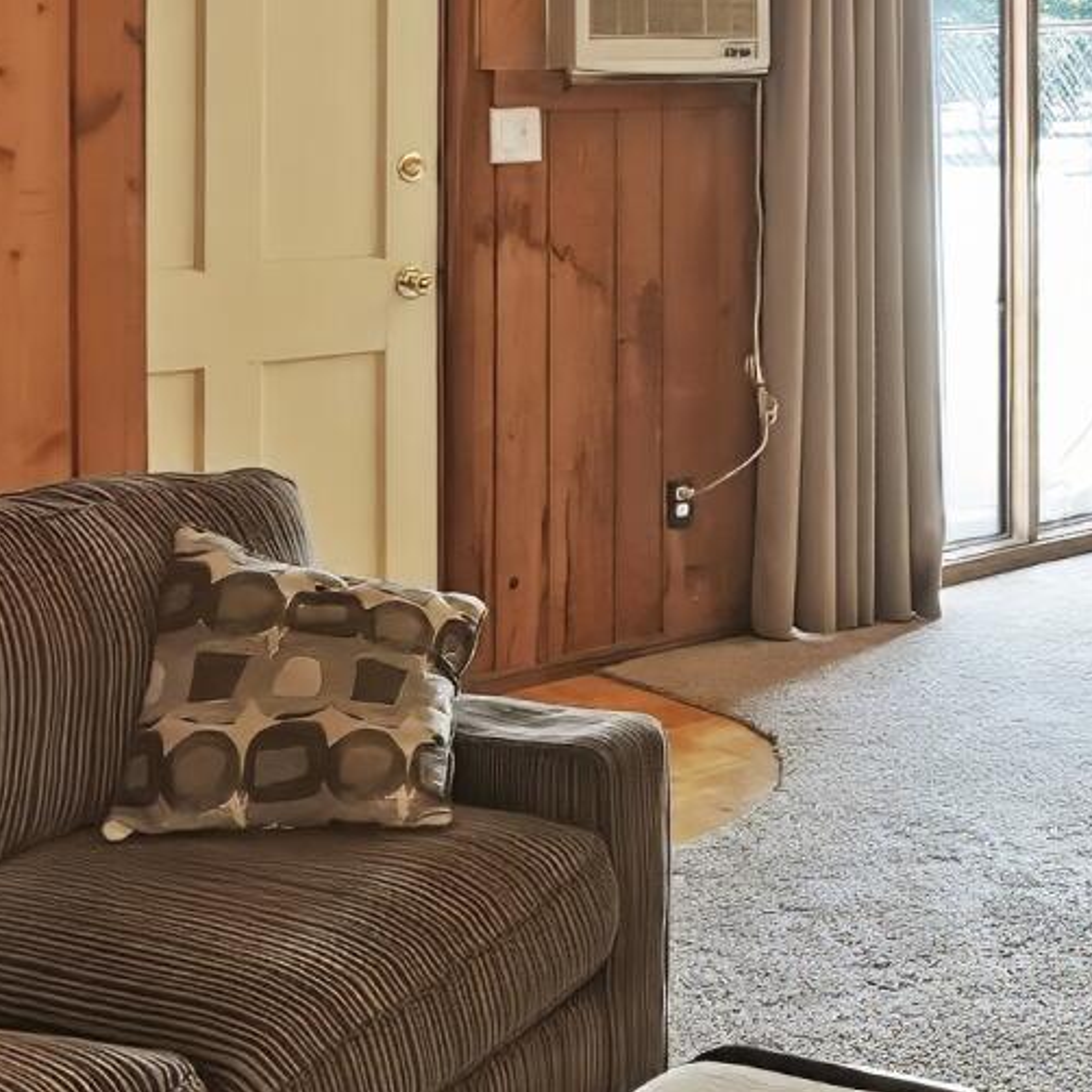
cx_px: 1194
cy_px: 73
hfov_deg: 26.1
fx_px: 2177
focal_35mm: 61
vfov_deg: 27.0
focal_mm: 12
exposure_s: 1/30
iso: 3200
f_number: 9
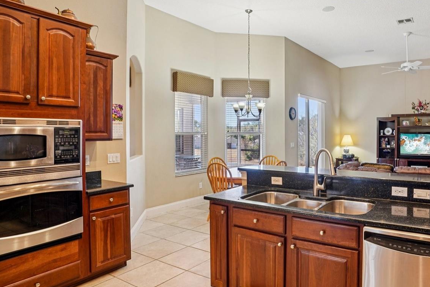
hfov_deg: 72.7
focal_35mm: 24
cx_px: 264
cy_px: 128
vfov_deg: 53.0
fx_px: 287
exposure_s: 1/13
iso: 400
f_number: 9
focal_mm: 17
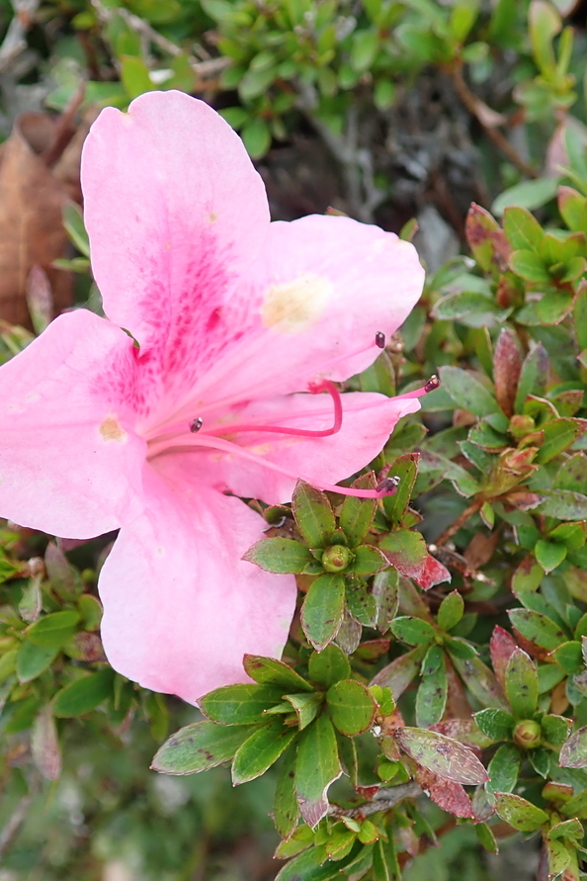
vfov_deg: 46.4
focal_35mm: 42
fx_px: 1027
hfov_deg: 31.8
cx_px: 252
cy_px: 442
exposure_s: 1/125
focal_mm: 5.5
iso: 125
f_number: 2.3
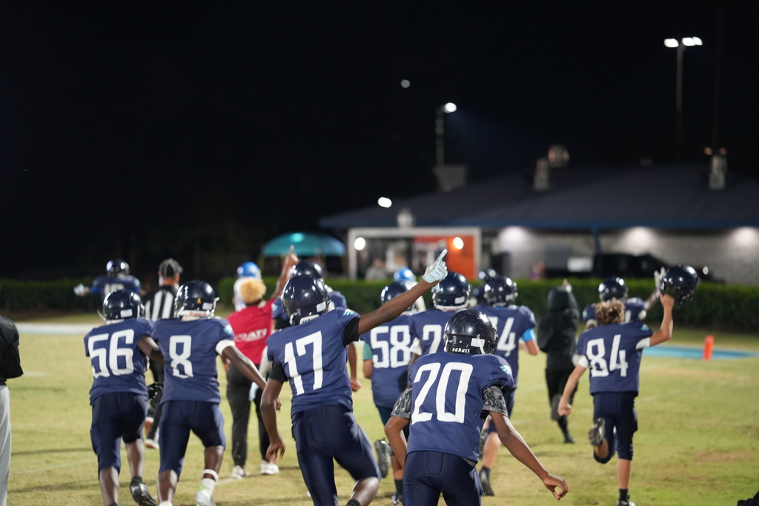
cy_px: 253
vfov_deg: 10.6
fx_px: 2720
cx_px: 380
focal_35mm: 129
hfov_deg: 15.9
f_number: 2.8
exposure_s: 1/160
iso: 2500
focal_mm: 129
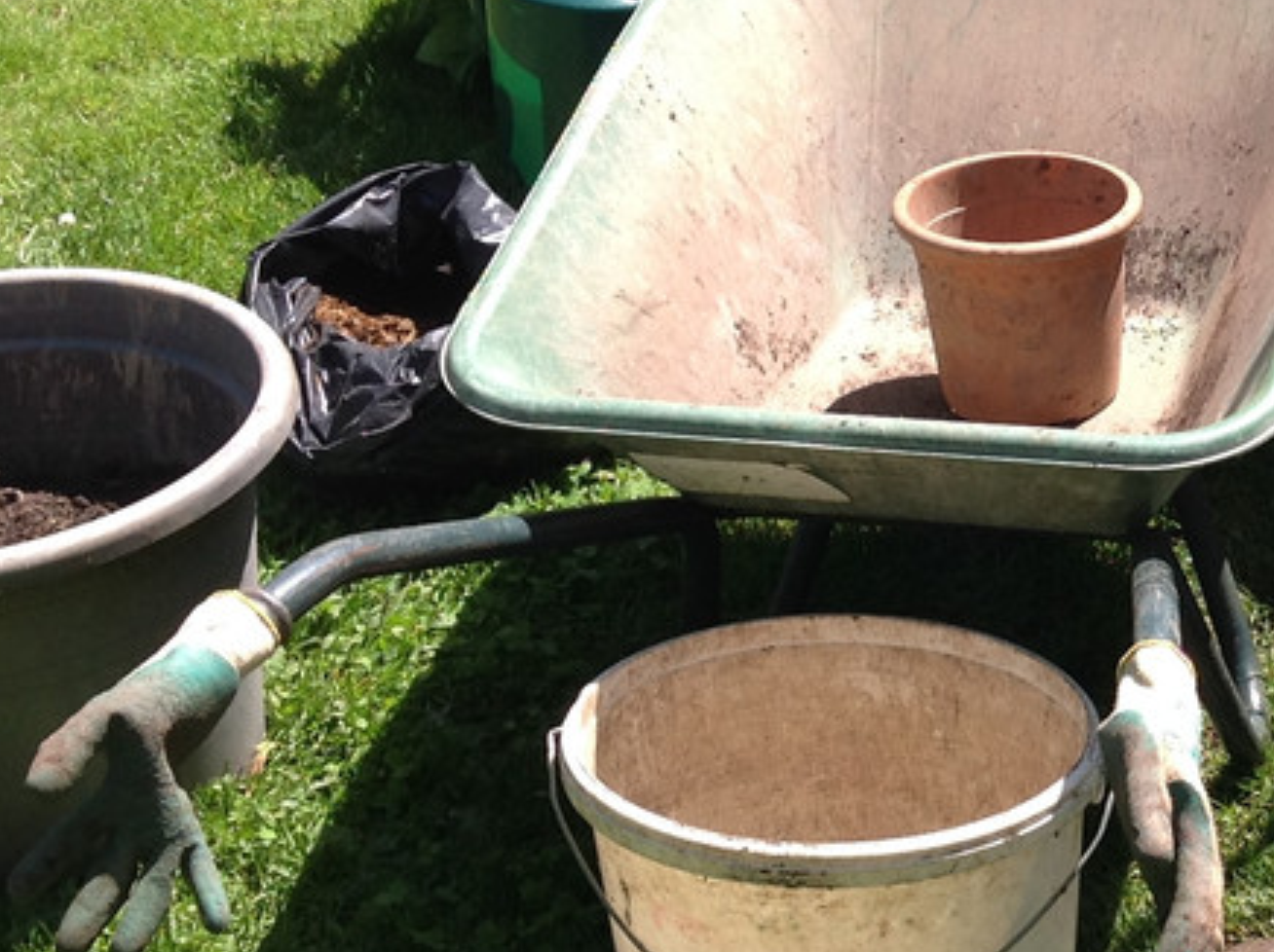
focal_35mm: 86
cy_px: 429
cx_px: 1296
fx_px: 3162
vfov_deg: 17.1
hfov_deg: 21.9
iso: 50
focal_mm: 4.28
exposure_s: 1/672
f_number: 2.4
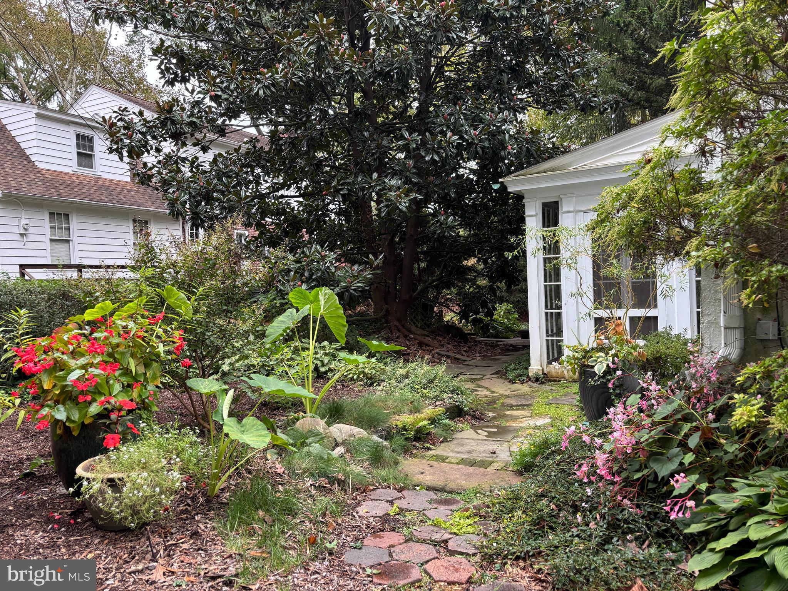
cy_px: 296
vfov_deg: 53.1
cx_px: 394
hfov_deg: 67.3
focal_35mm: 26
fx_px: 592
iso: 40
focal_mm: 5.96
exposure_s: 1/172
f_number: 1.6
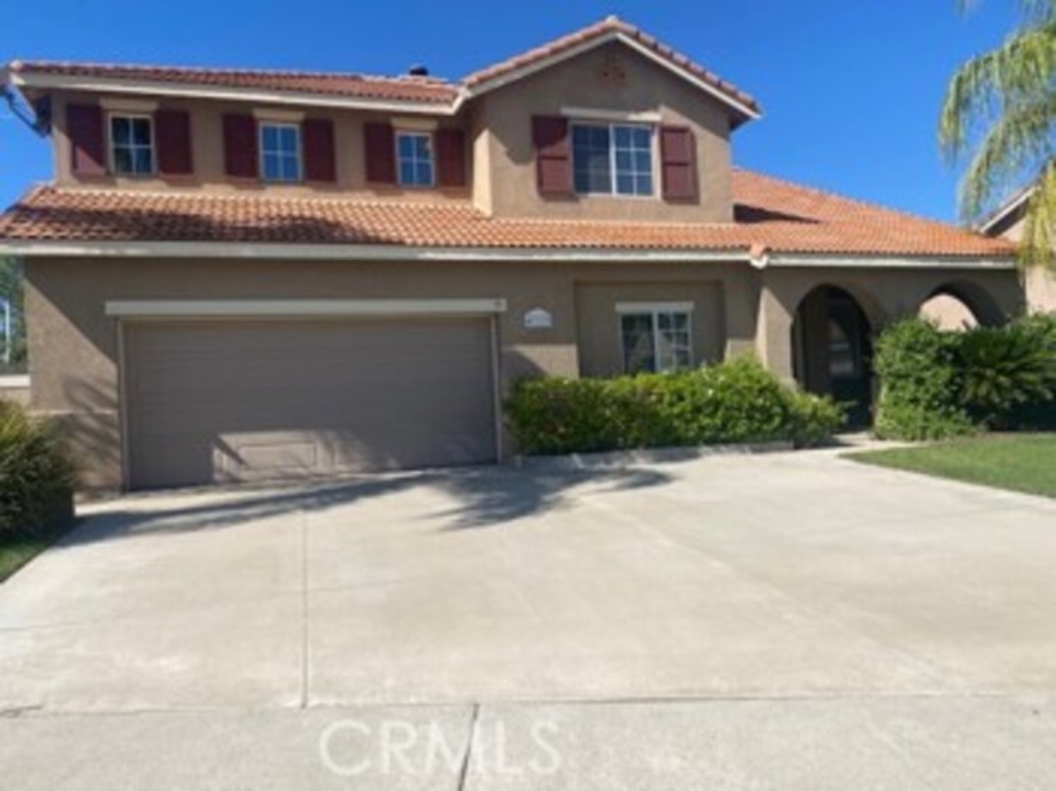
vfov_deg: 53.0
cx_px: 528
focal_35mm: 26
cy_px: 396
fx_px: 793
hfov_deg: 67.3
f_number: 1.8
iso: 32
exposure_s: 1/3497
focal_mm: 4.25
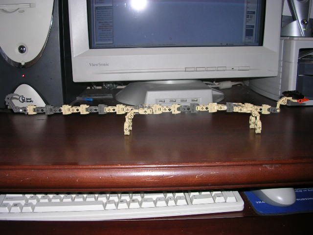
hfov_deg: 49.0
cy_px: 118
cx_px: 156
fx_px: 344
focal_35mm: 38
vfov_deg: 37.7
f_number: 2.8
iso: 50
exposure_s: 1/60.1
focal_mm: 5.8
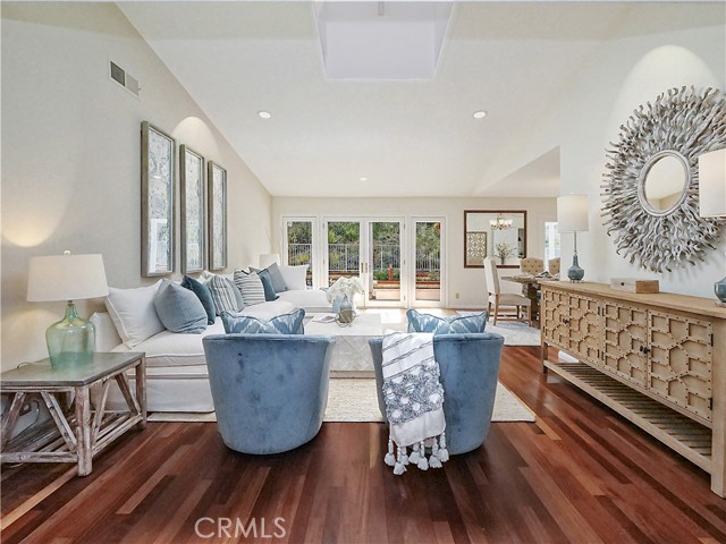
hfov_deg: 94.5
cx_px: 363
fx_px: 336
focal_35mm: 16
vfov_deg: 78.1
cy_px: 272
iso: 3200
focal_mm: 8
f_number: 8
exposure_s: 1/320
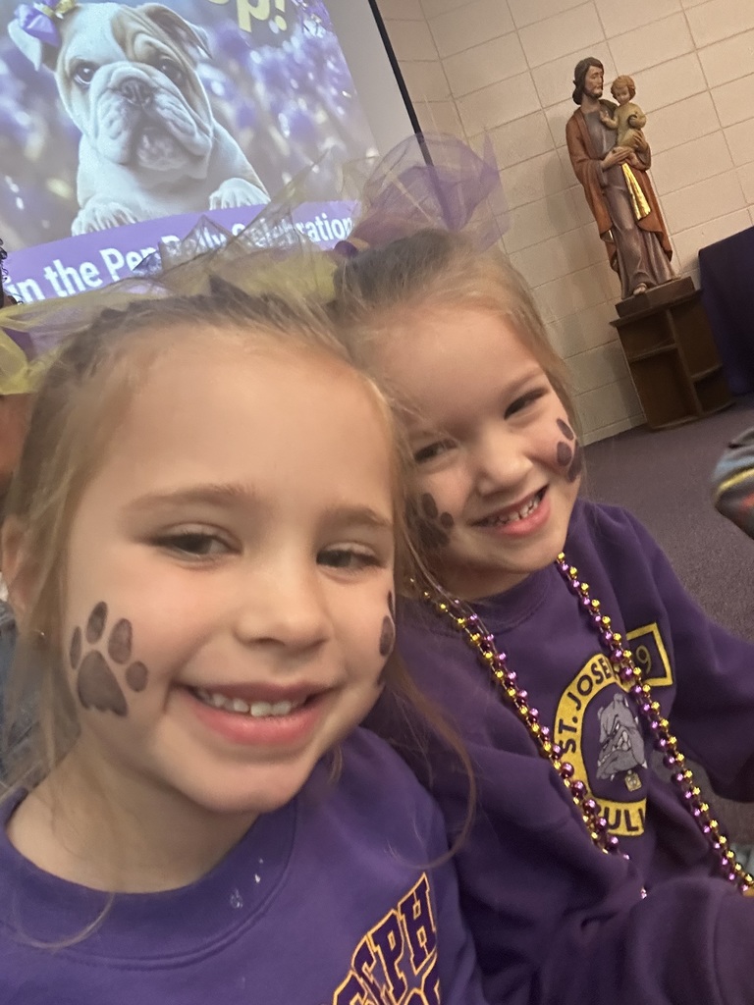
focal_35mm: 30
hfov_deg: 46.8
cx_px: 377
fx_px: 871
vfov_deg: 60.0
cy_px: 502
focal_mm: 2.69
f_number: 1.9
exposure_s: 1/40
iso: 320
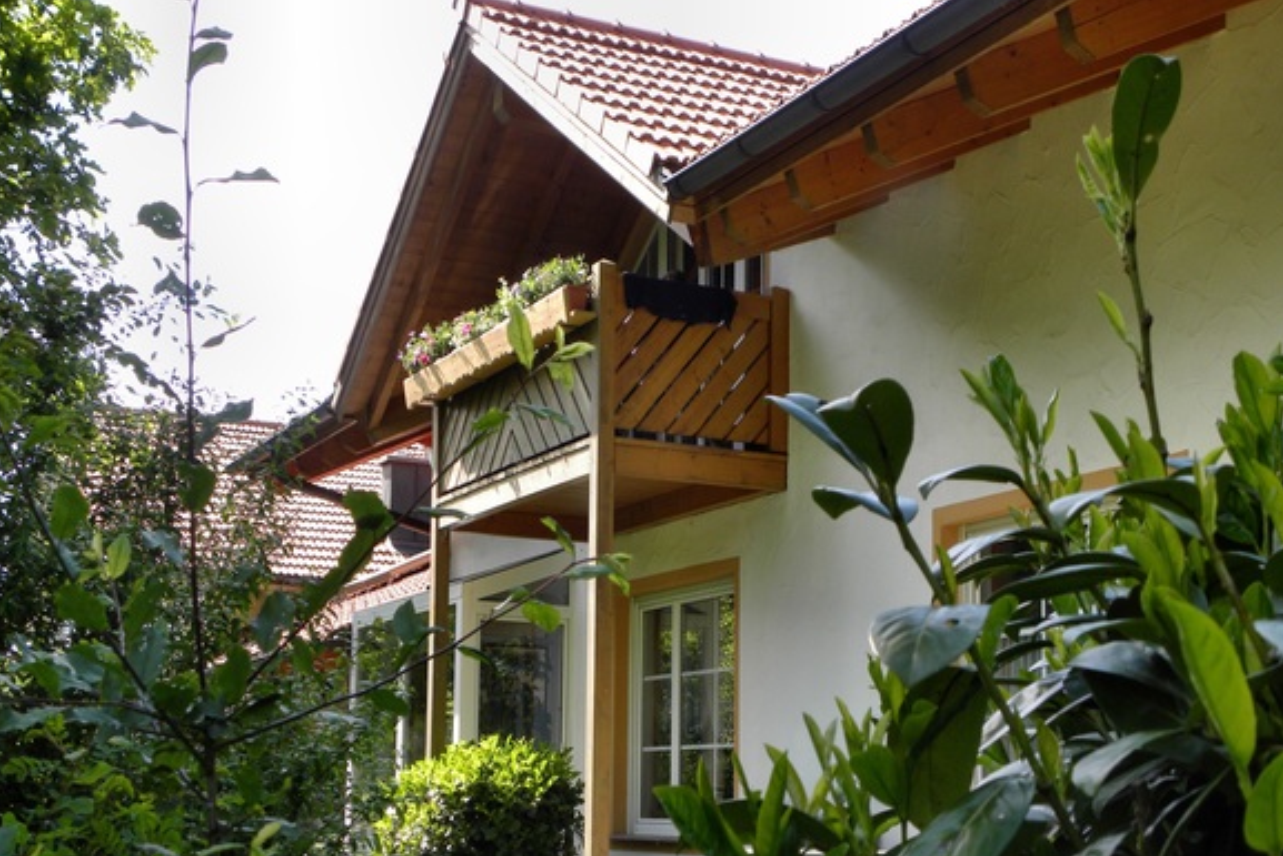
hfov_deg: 36.2
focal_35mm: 55
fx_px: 1961
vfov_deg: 24.6
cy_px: 449
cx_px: 648
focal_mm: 9.2
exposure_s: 1/136
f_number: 4.5
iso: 64
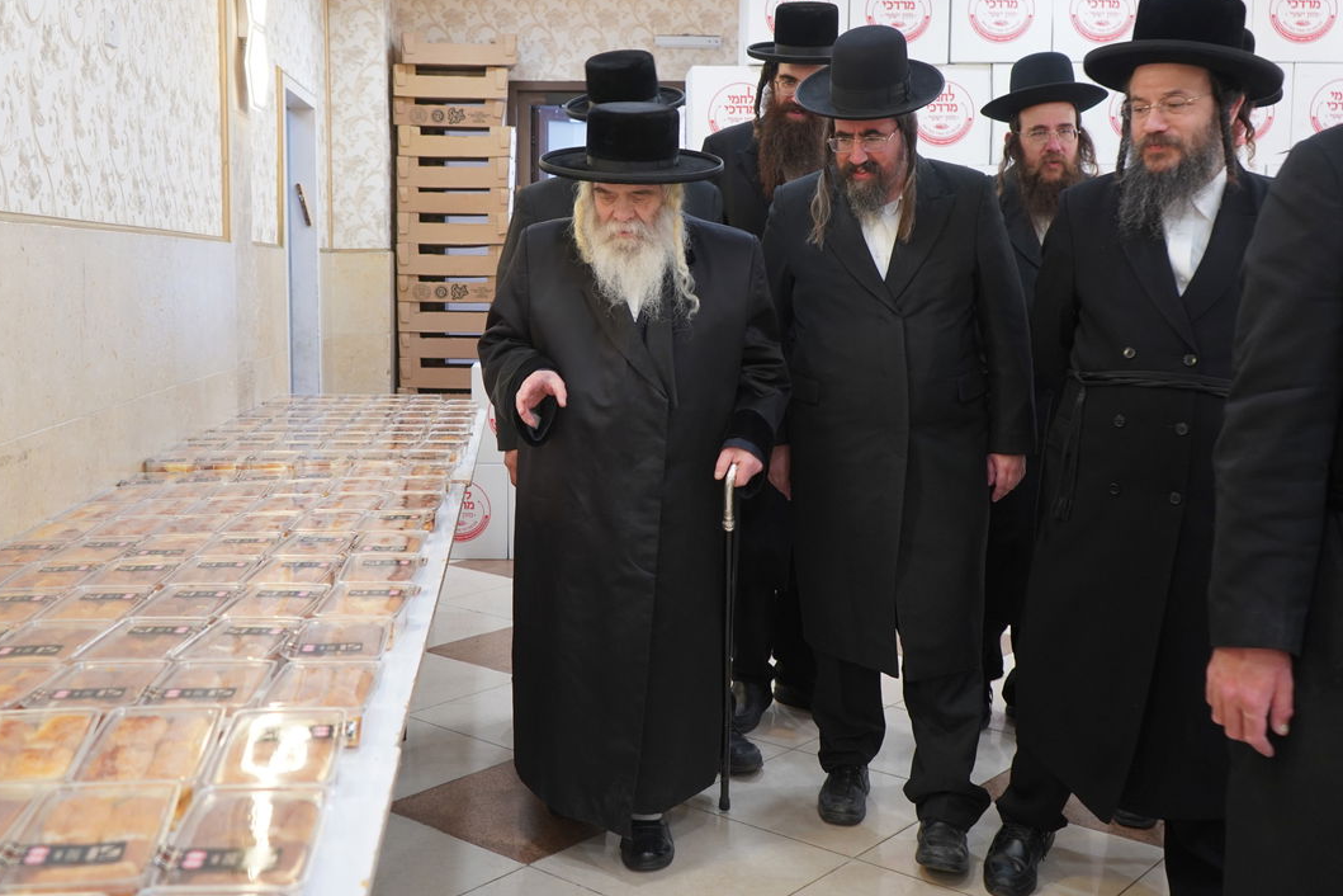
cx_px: 587
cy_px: 392
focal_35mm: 37
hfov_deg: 51.8
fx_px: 1380
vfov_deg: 35.9
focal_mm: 28
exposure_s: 1/160
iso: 1000
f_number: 4
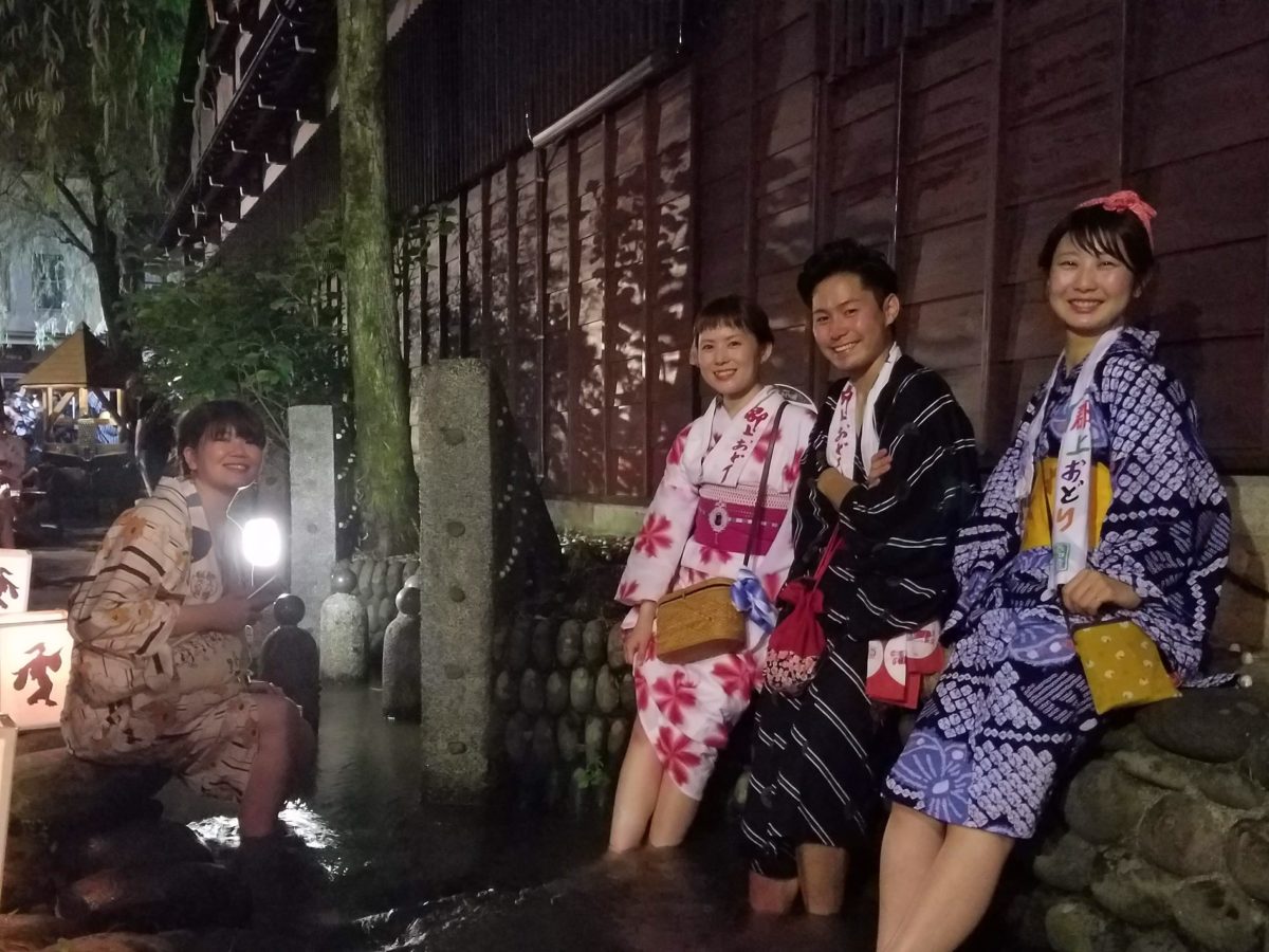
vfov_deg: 53.1
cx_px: 634
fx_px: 953
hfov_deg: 67.3
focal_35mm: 26
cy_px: 476
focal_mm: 4.2
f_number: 1.7
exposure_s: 1/10
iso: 1000
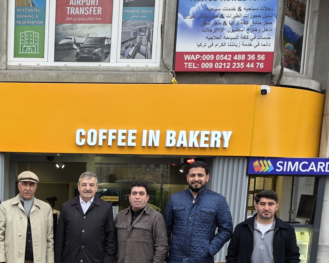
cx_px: 17
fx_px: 565
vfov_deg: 25.2
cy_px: 251
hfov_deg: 30.6
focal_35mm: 58
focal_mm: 6.3
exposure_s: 1/359
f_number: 1.7
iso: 64
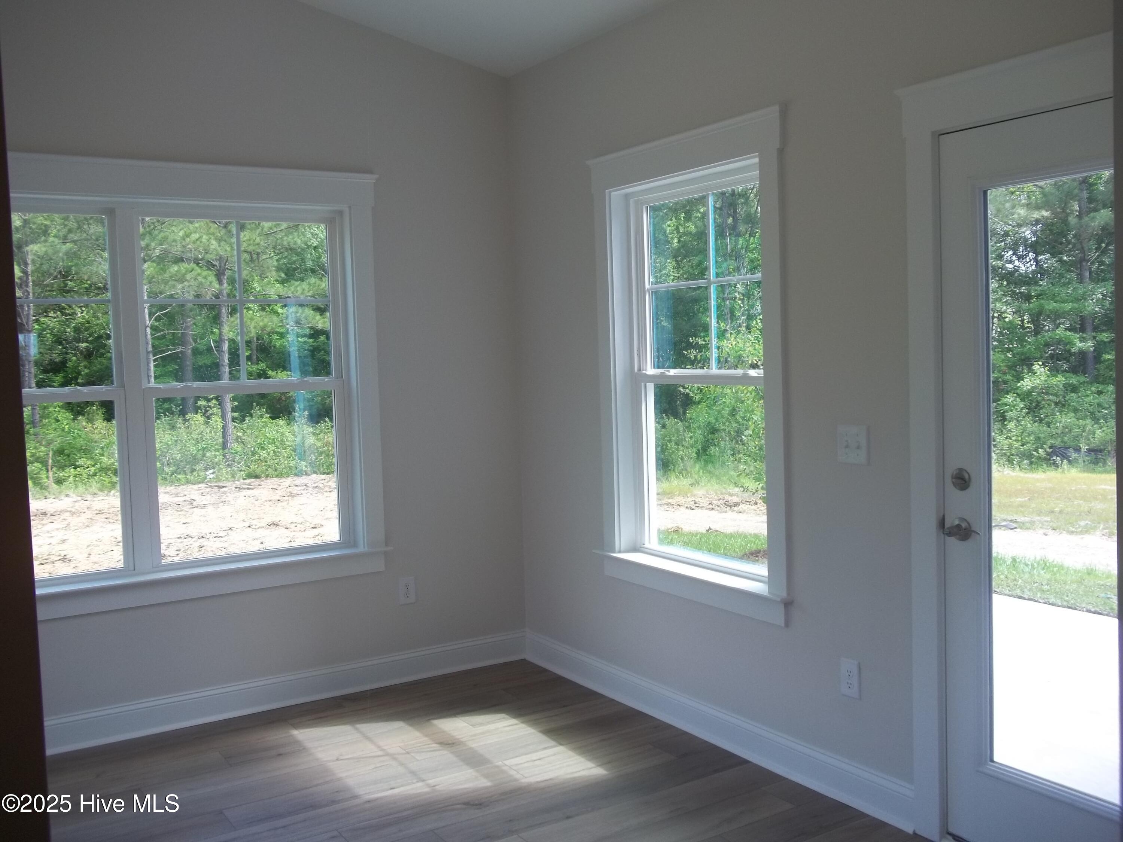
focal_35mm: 32
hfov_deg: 56.8
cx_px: 562
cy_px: 421
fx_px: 1038
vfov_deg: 44.2
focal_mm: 5.7
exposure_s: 1/125
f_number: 2.9
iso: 64
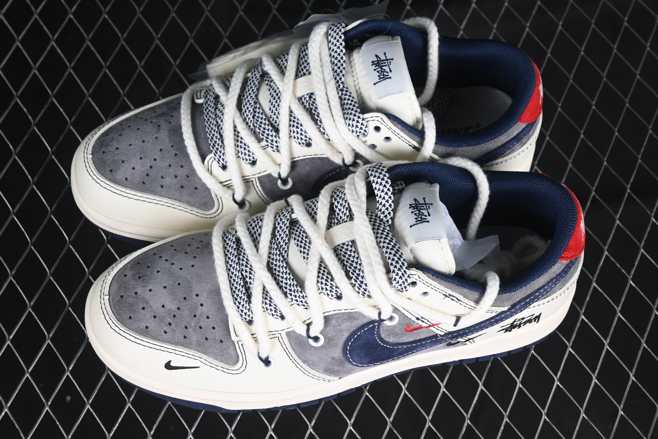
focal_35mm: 75
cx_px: 329
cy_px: 220
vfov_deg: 18.2
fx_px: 1371
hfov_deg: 27.0
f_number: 7.1
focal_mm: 50
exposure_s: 1/60
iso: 160
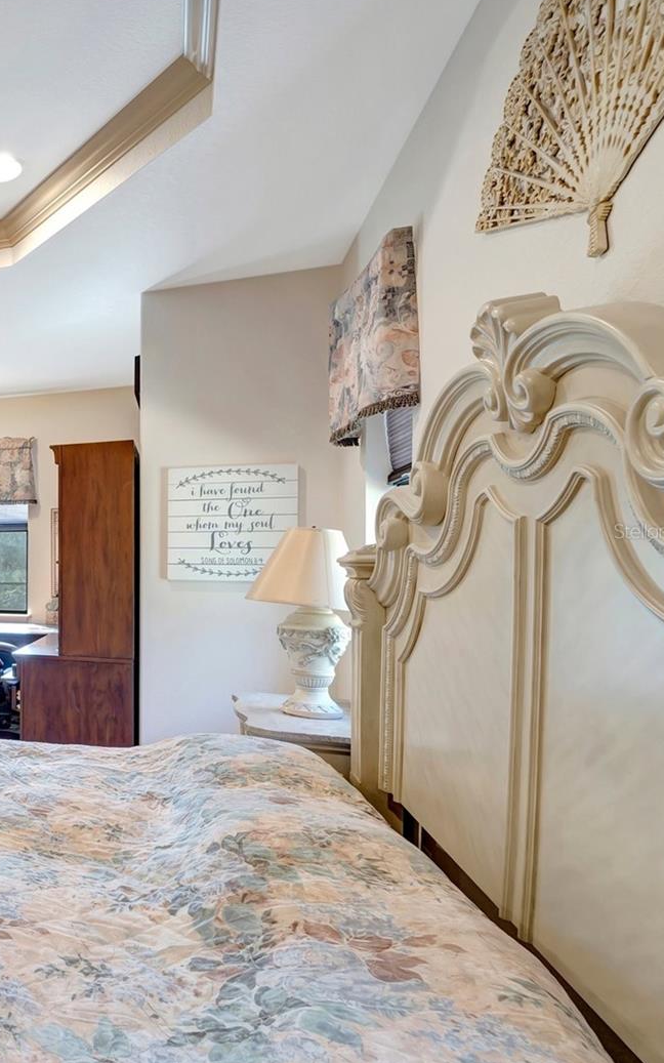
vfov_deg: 79.7
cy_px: 531
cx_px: -115
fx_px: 637
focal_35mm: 22
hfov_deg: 40.5
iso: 250
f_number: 9
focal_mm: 14
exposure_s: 1.6
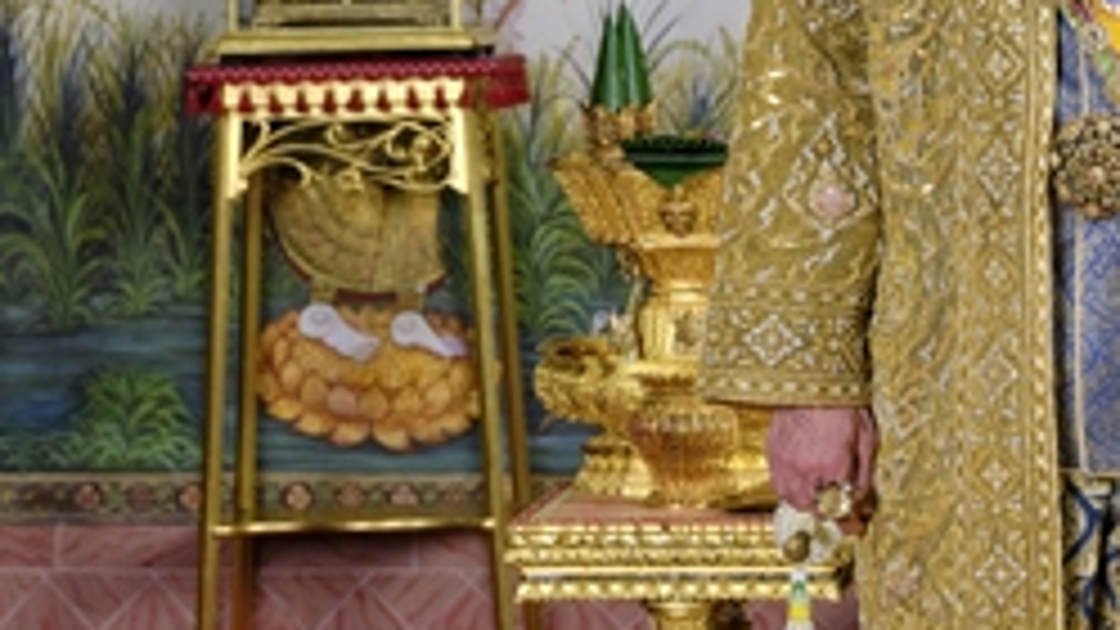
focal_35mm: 208
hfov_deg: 10.3
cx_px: 1048
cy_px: -398
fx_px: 6177
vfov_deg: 5.8
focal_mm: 64
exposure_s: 1/100
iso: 125
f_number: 8
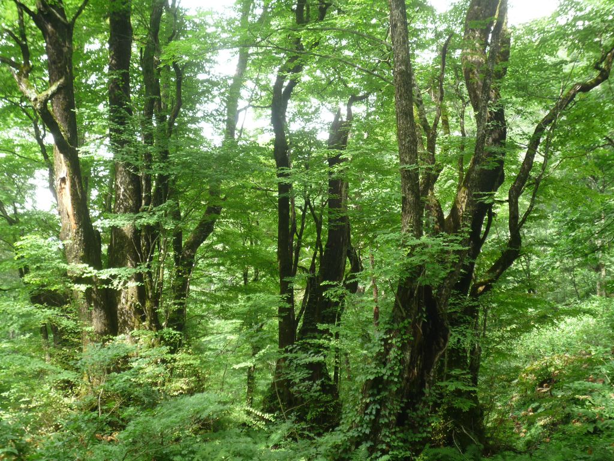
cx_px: 307
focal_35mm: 50
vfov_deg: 29.1
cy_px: 230
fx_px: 887
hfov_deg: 38.2
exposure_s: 1/50
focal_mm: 8.8
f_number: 4.3
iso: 125
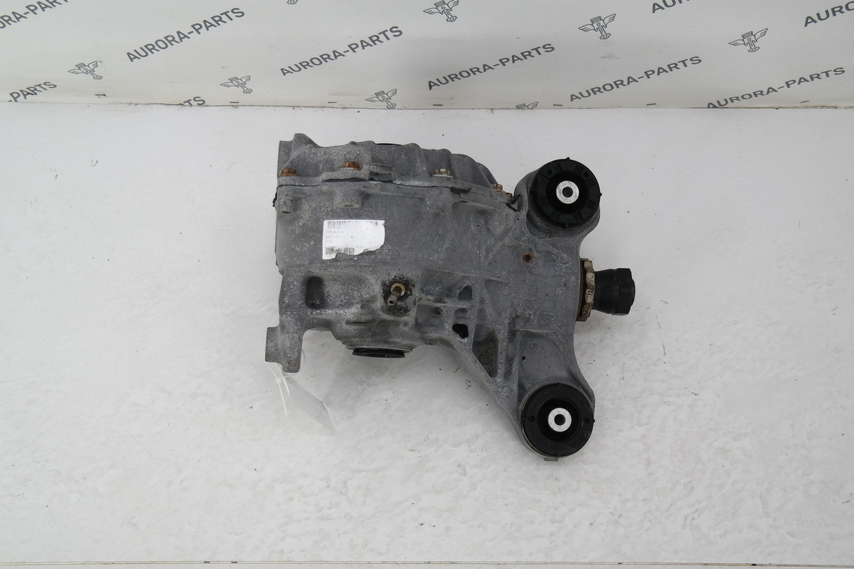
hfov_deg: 42.7
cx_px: 427
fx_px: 1091
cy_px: 284
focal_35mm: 46
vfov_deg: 29.2
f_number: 4.5
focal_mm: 30
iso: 200
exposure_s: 1/80
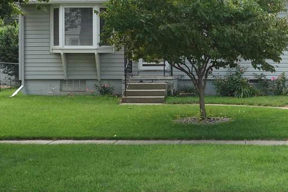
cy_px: 69
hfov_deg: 25.4
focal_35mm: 78
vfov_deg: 17.5
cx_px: 240
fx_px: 624
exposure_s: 1/400
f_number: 4
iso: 125
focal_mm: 11.81
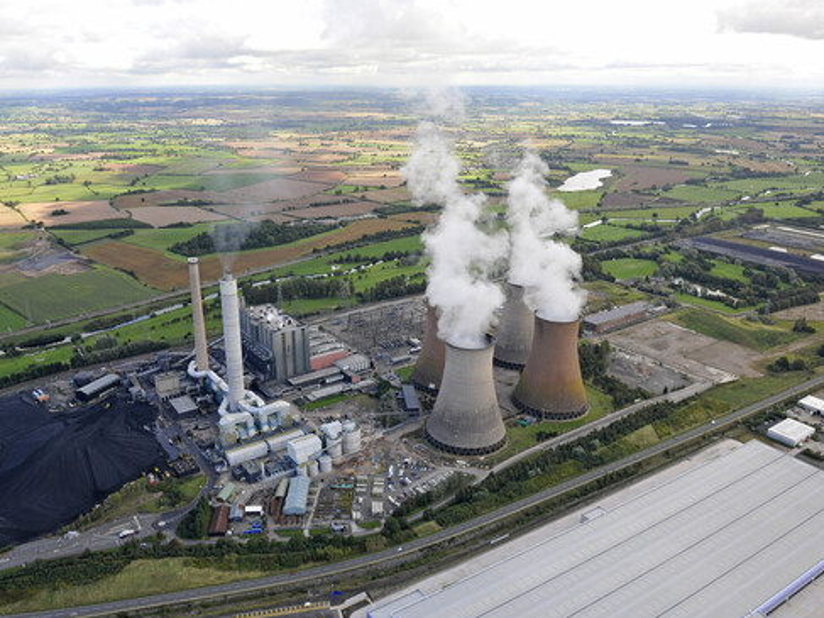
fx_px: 643
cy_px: 301
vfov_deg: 51.3
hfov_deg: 65.2
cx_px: 374
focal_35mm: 27
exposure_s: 1/640
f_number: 8
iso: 800
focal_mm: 24
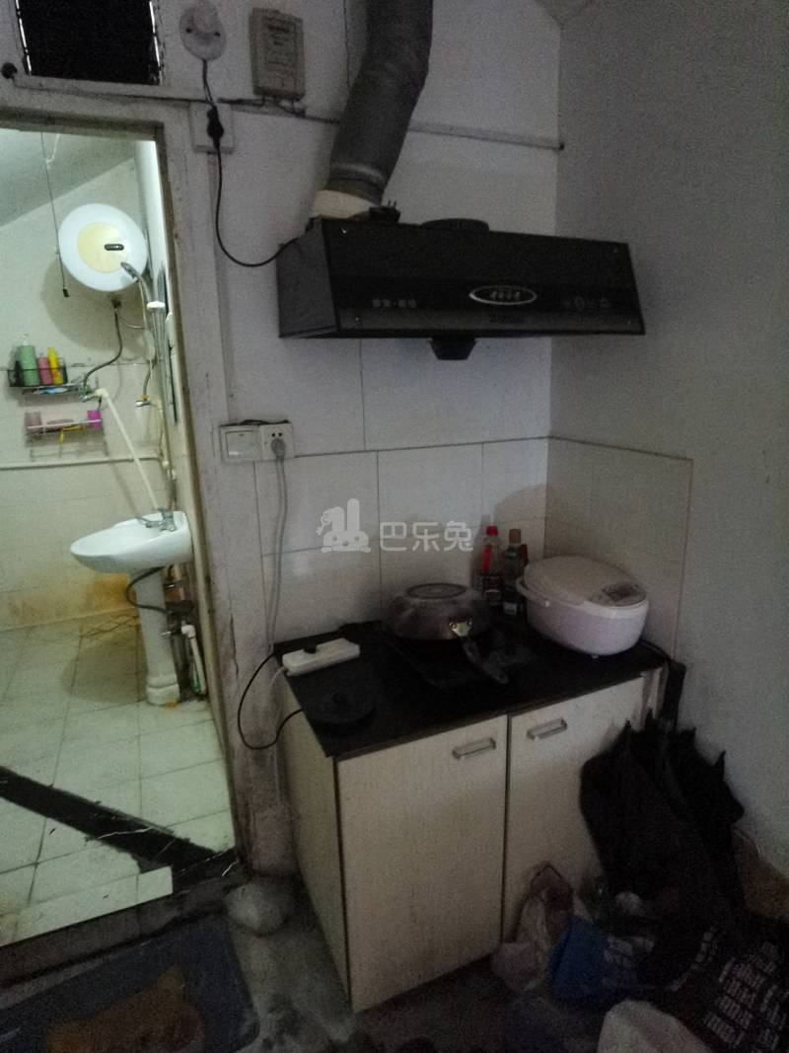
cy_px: 526
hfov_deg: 71.6
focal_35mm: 18
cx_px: 394
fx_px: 547
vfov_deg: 87.8
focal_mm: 4.4
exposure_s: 1/16.7
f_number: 1.8
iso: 5000
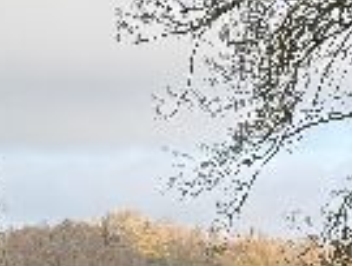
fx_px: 1264
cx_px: 605
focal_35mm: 124
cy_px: 442
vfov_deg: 11.3
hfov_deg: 14.3
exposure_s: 1/849
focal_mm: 6.76
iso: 80
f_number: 1.78
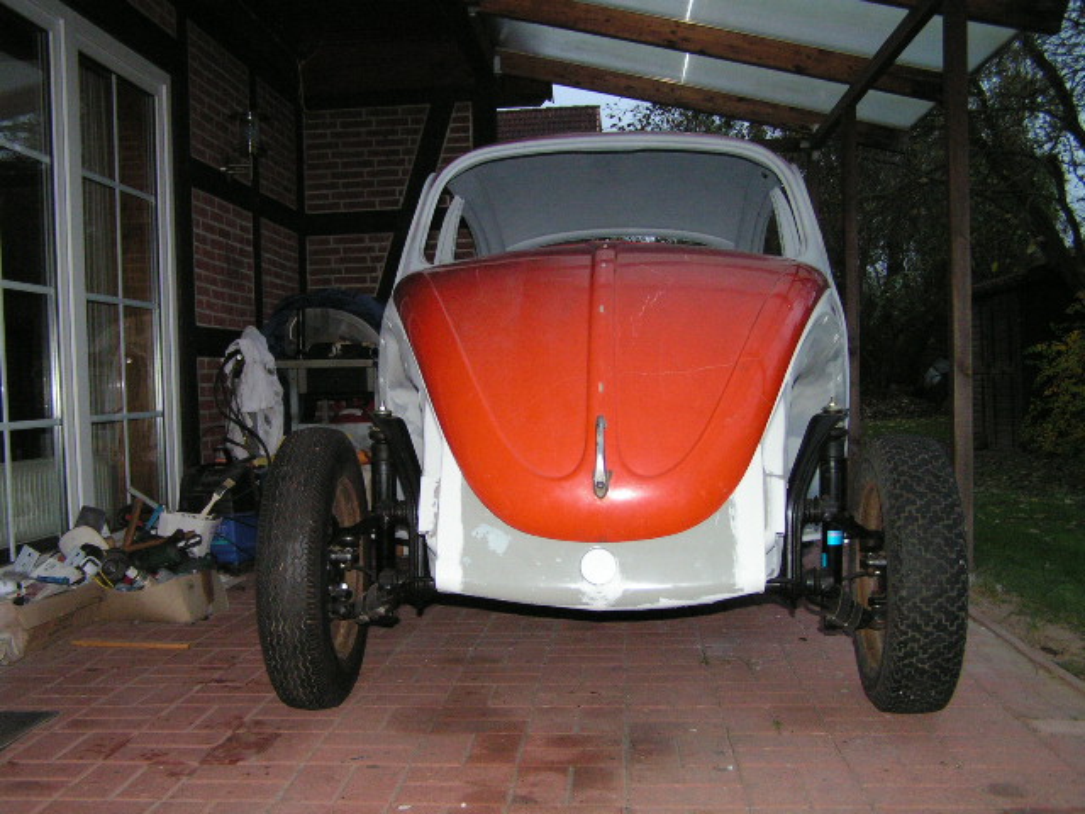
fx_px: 1191
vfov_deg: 37.7
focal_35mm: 38
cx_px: 542
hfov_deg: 49.0
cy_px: 407
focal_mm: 6.3
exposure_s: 1/40
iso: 200
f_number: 2.8
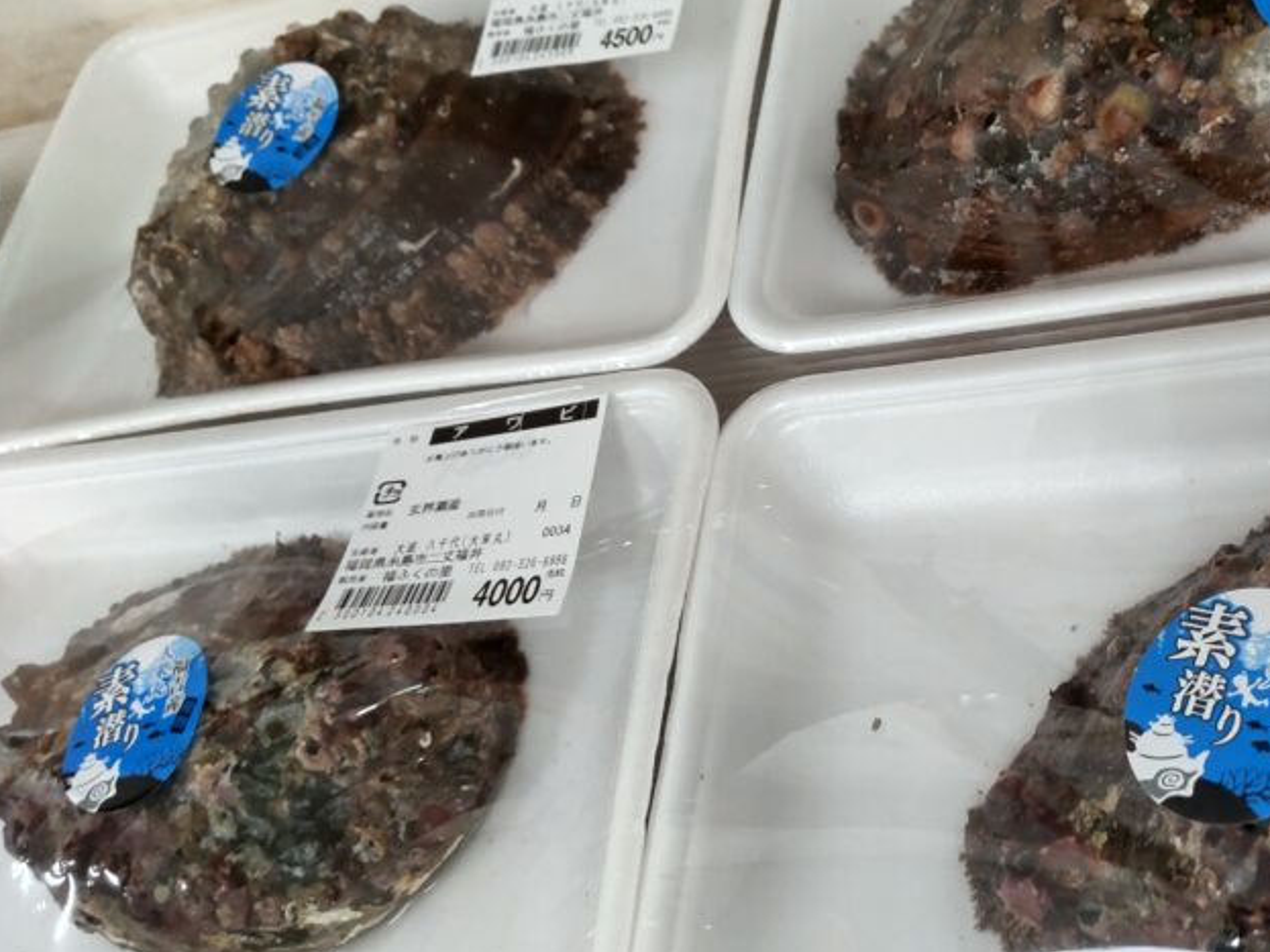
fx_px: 1357
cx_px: 958
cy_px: 554
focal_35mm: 37
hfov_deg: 48.2
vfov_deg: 38.5
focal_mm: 3.43
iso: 195
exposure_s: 1/60
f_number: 2
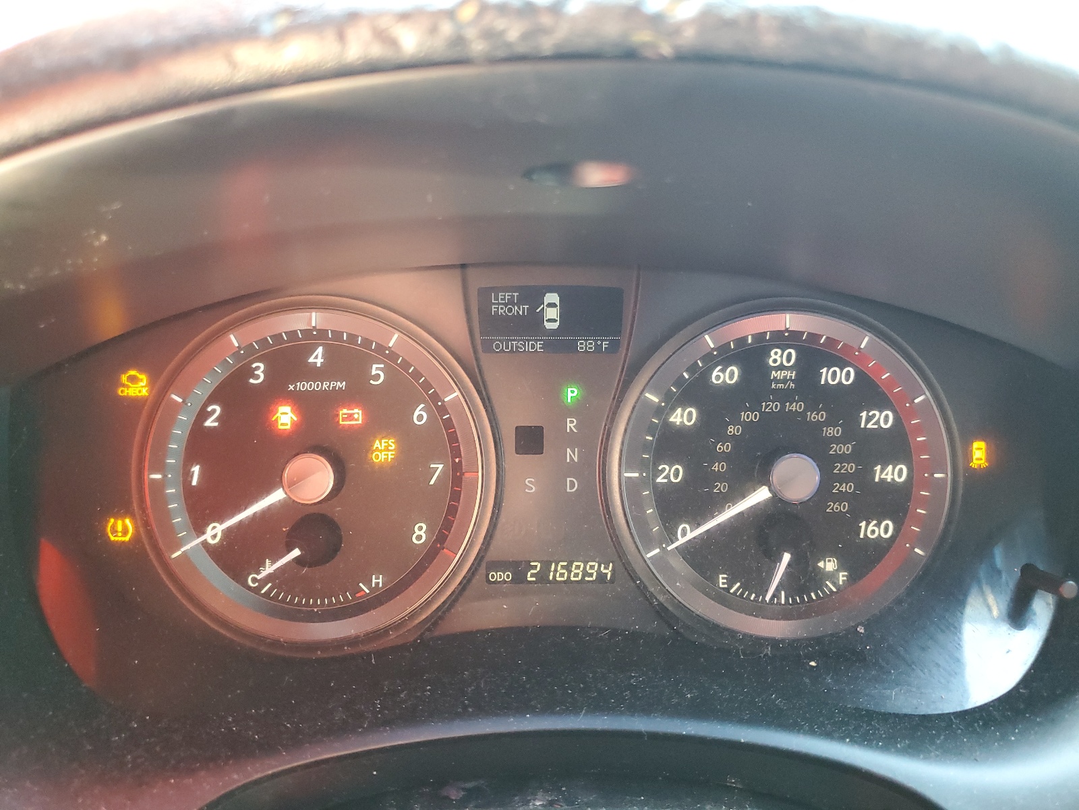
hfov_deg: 67.3
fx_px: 810
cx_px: 540
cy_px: 405
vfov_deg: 53.1
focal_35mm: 26
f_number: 1.5
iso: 341
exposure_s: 1/60.2
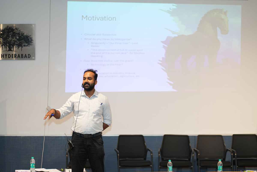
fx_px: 607
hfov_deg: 23.9
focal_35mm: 85
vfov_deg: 16.1
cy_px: 86
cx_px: 128
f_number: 1.8
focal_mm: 85
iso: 400
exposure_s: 1/160
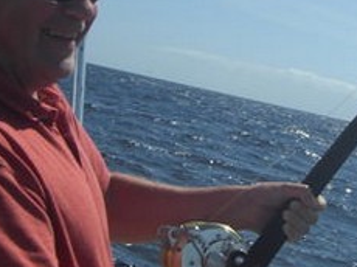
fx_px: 1071
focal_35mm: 104
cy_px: 76
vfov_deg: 14.2
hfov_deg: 18.8
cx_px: 273
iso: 80
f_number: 8
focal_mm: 7.9
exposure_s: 1/320
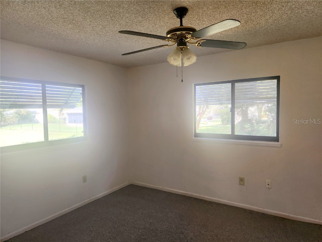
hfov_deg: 73.9
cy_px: 121
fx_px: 214
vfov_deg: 58.9
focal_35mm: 23
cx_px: 161
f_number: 1.8
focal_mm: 5.4
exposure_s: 1/180
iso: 200
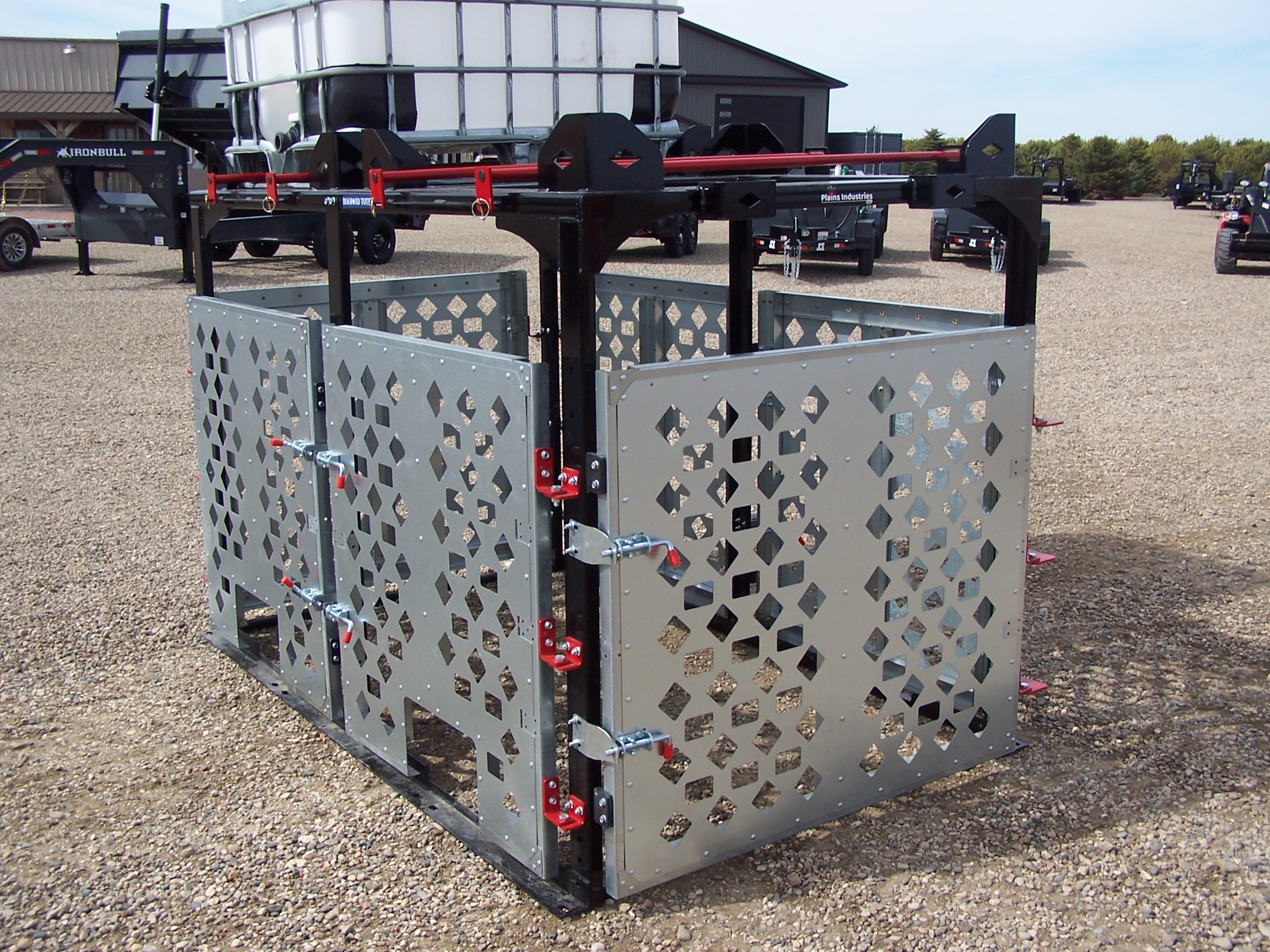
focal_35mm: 38
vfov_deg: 37.7
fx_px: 1394
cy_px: 476
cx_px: 635
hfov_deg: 49.0
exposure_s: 1/750
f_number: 4
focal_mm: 6.3
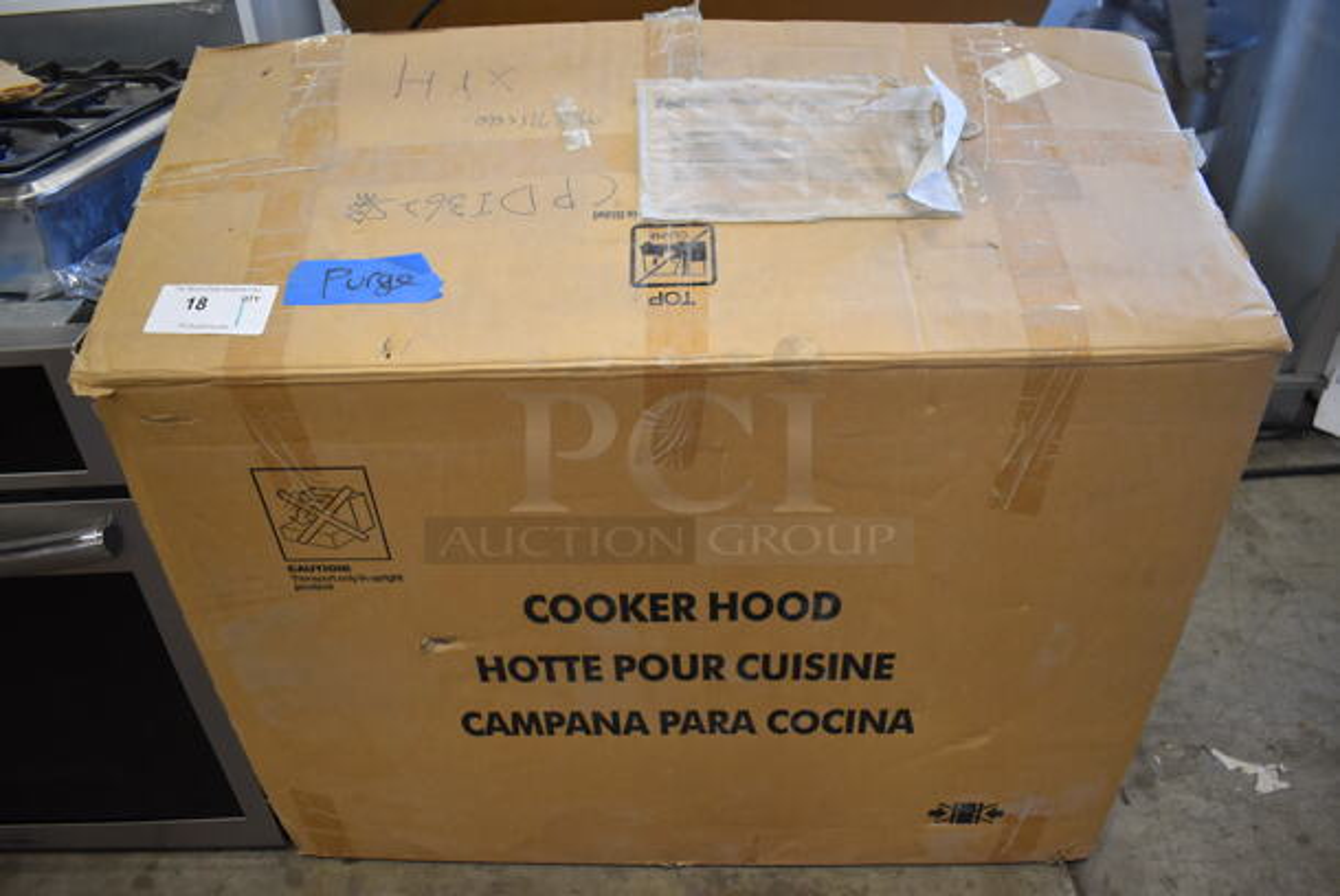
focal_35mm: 27
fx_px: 1006
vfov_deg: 48.0
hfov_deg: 67.3
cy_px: 448
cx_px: 670
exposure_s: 1/125
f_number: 3.5
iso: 1400
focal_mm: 18
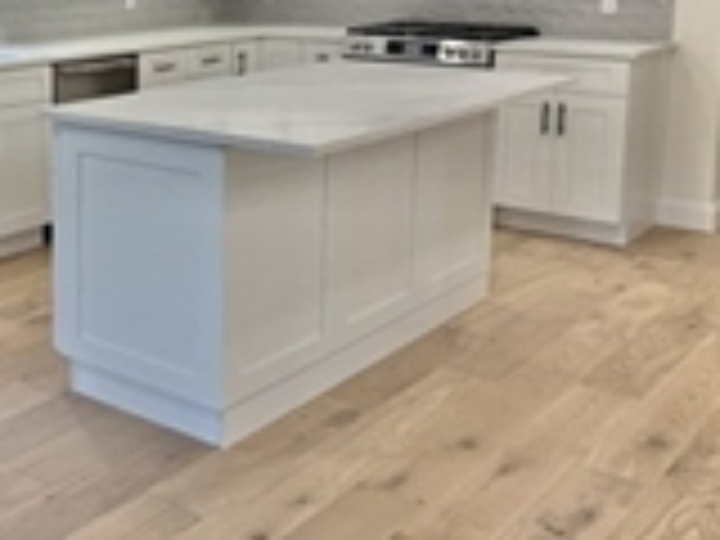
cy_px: 90
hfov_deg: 33.9
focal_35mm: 52
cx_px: 14
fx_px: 1082
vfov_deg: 27.3
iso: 200
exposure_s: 1/224
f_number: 1.78
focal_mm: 6.76
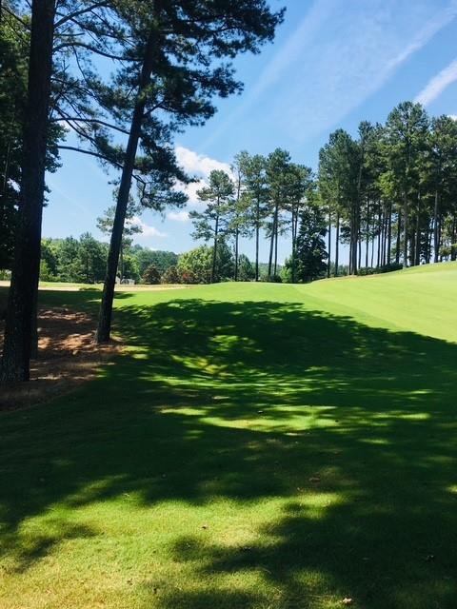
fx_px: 510
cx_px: 228
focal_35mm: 29
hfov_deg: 48.2
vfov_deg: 61.7
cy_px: 304
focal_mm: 4.15
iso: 25
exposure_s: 1/1183
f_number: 2.2
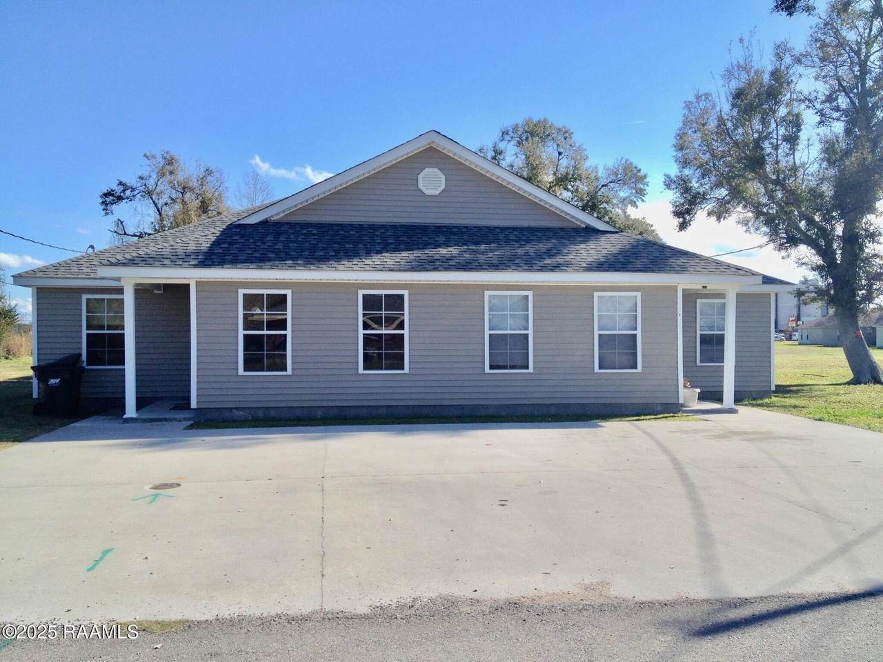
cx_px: 442
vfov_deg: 40.7
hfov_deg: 52.6
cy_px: 331
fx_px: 893
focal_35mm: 35
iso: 64
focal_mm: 4.28
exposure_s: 1/1416
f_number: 2.4
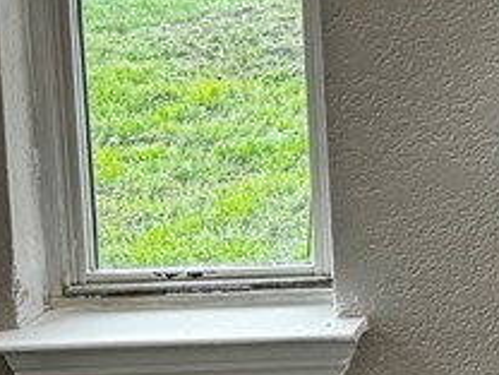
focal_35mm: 118
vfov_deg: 12.2
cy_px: -123
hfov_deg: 13.7
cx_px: 1058
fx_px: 1701
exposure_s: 1/60
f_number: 1.78
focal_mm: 6.76
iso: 250
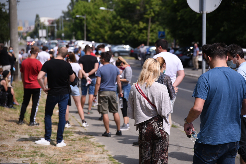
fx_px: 717
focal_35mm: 105
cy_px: 82
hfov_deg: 19.5
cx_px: 123
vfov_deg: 13.0
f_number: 4
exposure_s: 1/1250
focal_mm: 105
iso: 160
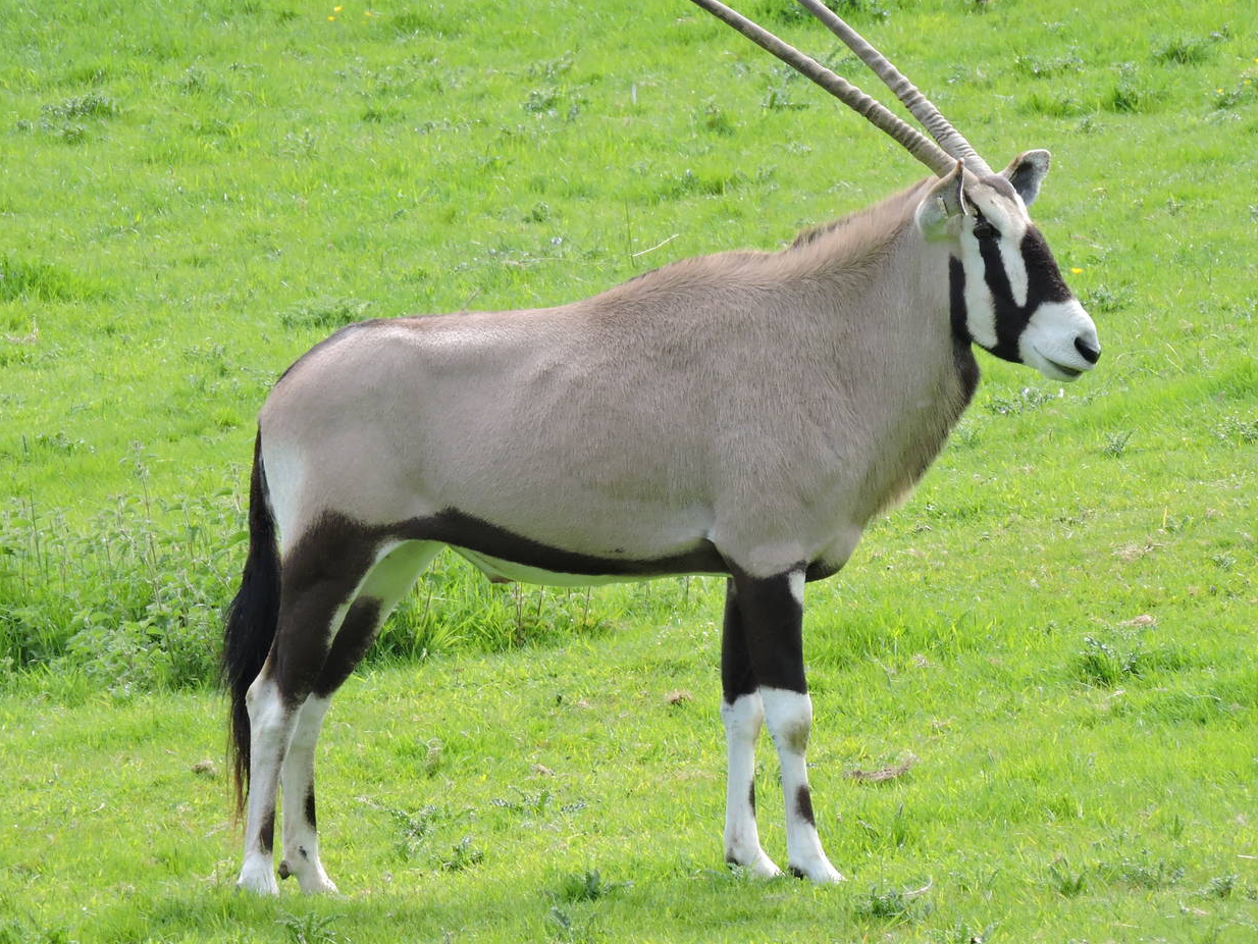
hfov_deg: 2.8
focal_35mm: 713
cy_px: 494
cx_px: 638
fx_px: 25917
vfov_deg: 2.1
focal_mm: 98.5
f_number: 5.6
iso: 180
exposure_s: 1/250
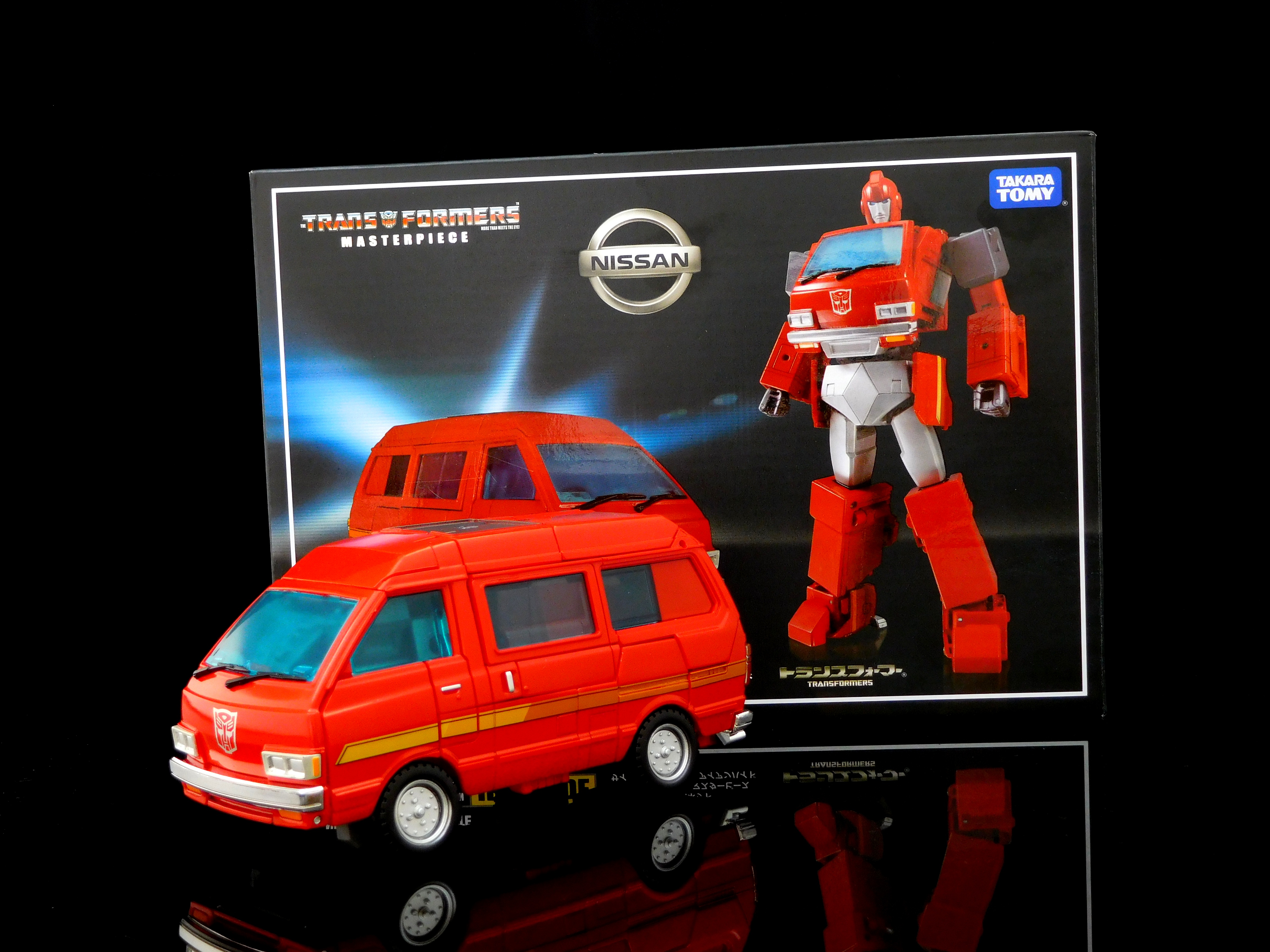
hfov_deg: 38.2
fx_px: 1834
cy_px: 476
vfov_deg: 29.1
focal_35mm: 50
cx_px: 635
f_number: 4.1
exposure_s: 1
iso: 200
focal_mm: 8.9
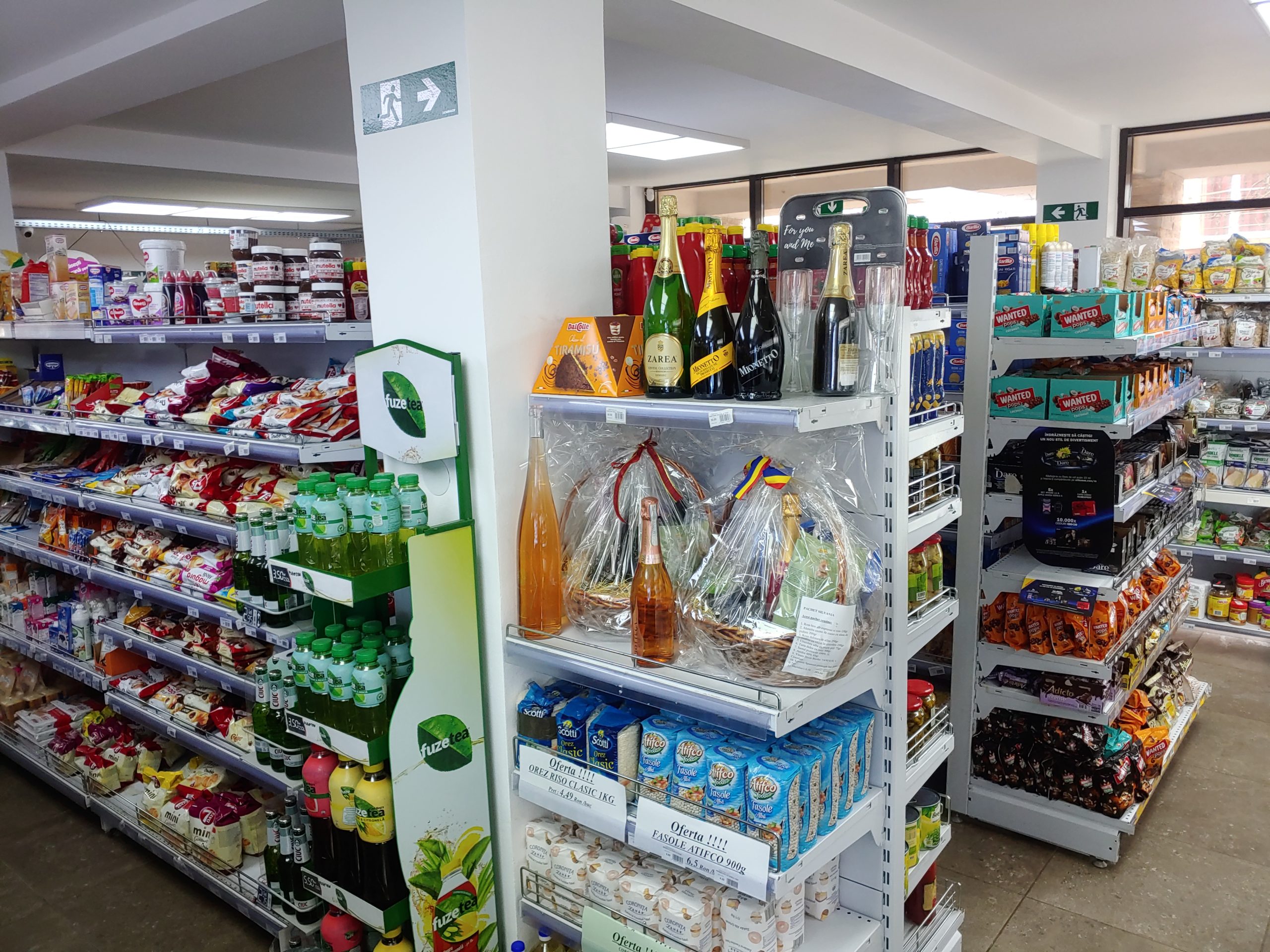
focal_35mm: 25
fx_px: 917
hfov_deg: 69.4
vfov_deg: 54.9
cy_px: 476
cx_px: 635
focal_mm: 4.23
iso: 50
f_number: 1.5
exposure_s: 1/50
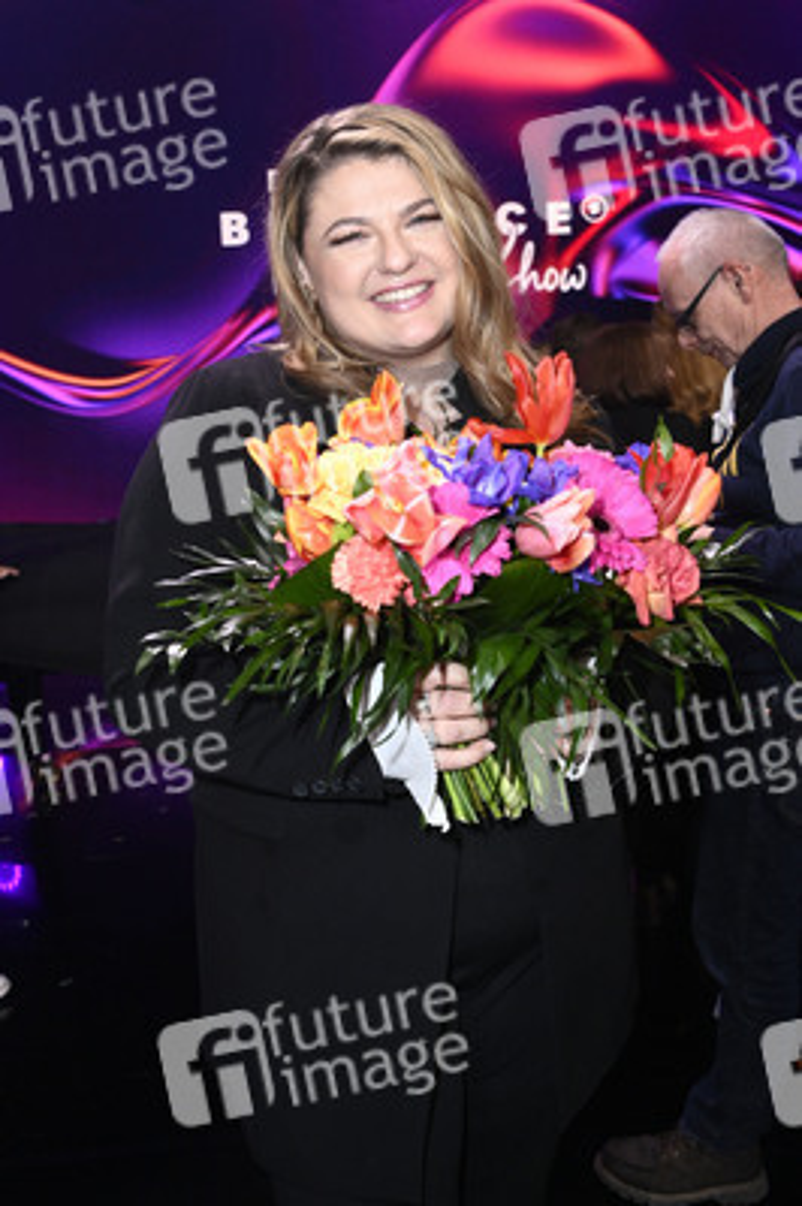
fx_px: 1071
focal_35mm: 32
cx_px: 401
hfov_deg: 41.0
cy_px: 603
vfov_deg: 58.8
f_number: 6.3
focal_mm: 32
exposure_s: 1/200
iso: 4000
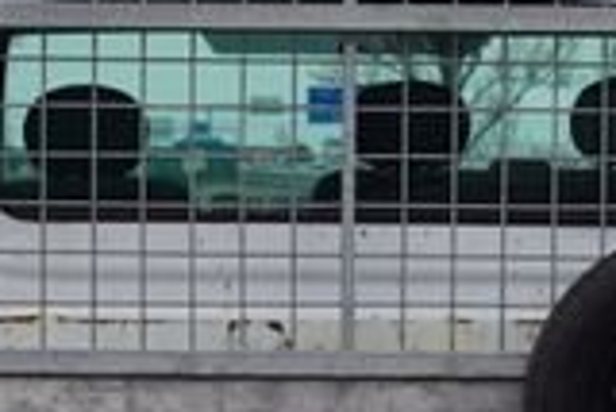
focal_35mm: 217
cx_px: 397
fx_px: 3716
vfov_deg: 6.3
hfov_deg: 9.5
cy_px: 556
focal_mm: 34
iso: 100
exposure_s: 1/100
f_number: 6.3
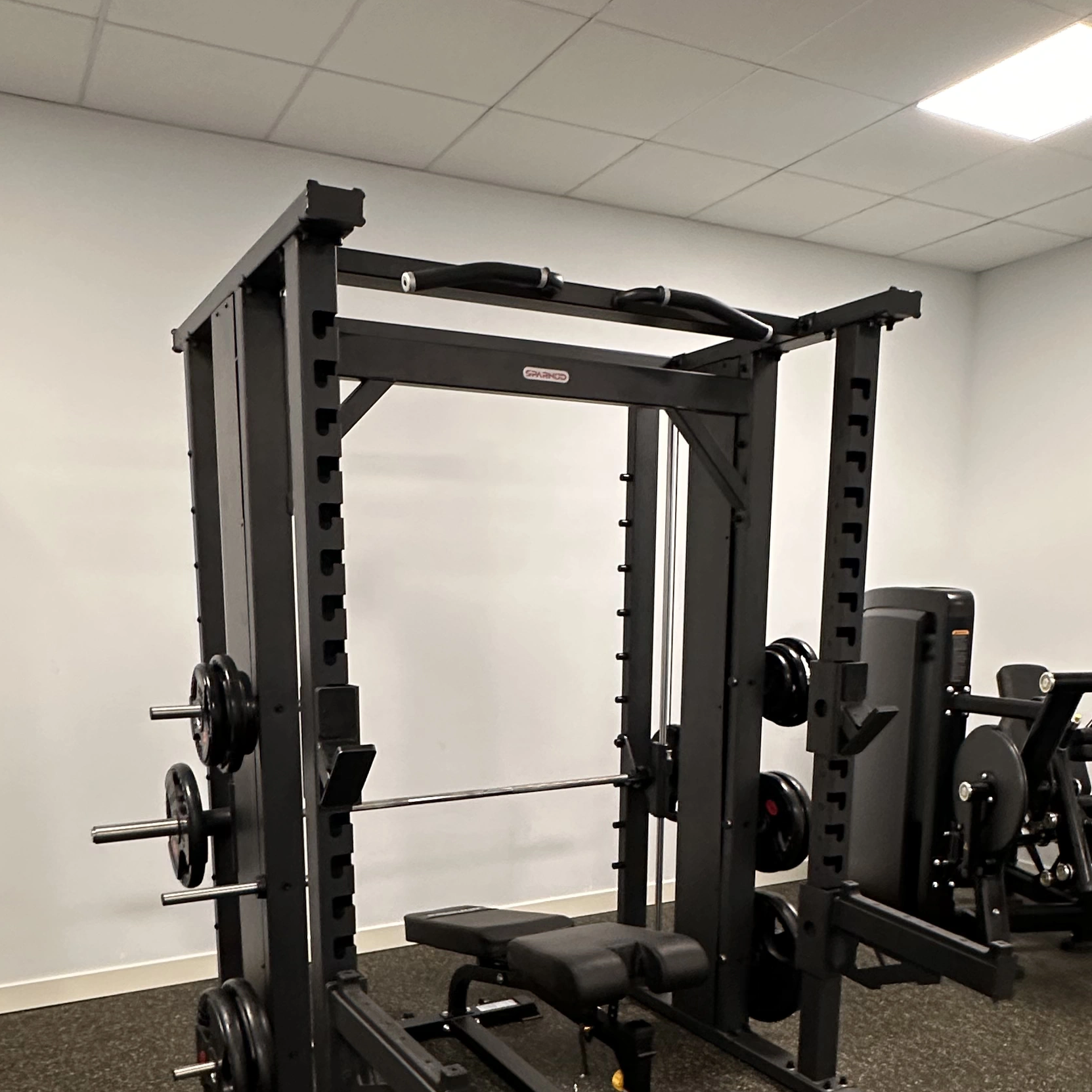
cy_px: 780
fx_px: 1071
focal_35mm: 30
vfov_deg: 52.3
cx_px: 504
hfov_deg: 54.0
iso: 320
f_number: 2.2
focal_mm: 2.22
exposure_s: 1/50
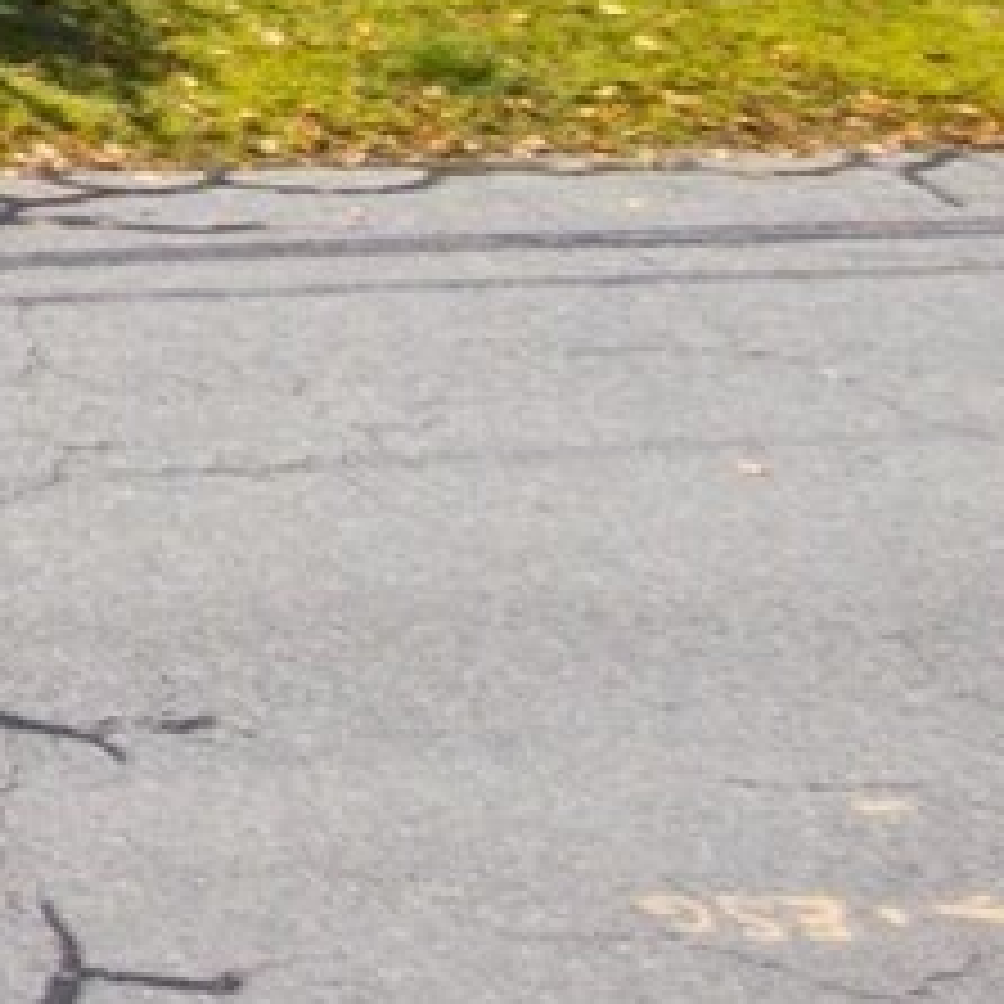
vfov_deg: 8.6
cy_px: -1886
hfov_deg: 7.1
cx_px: -3188
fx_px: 5644
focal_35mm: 172
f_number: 2.8
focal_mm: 8.38
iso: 100
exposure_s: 1/800
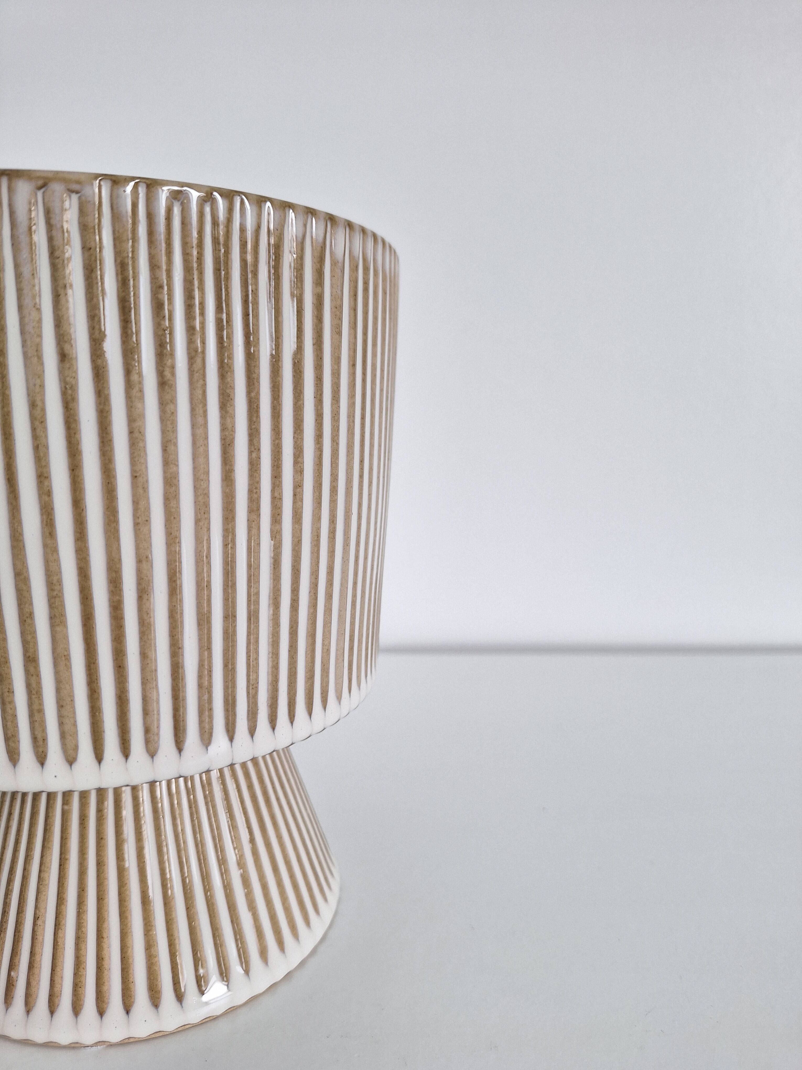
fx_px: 710
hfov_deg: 58.9
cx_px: 401
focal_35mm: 23
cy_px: 535
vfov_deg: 73.9
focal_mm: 5.54
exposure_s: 1/50
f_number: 1.8
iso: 64
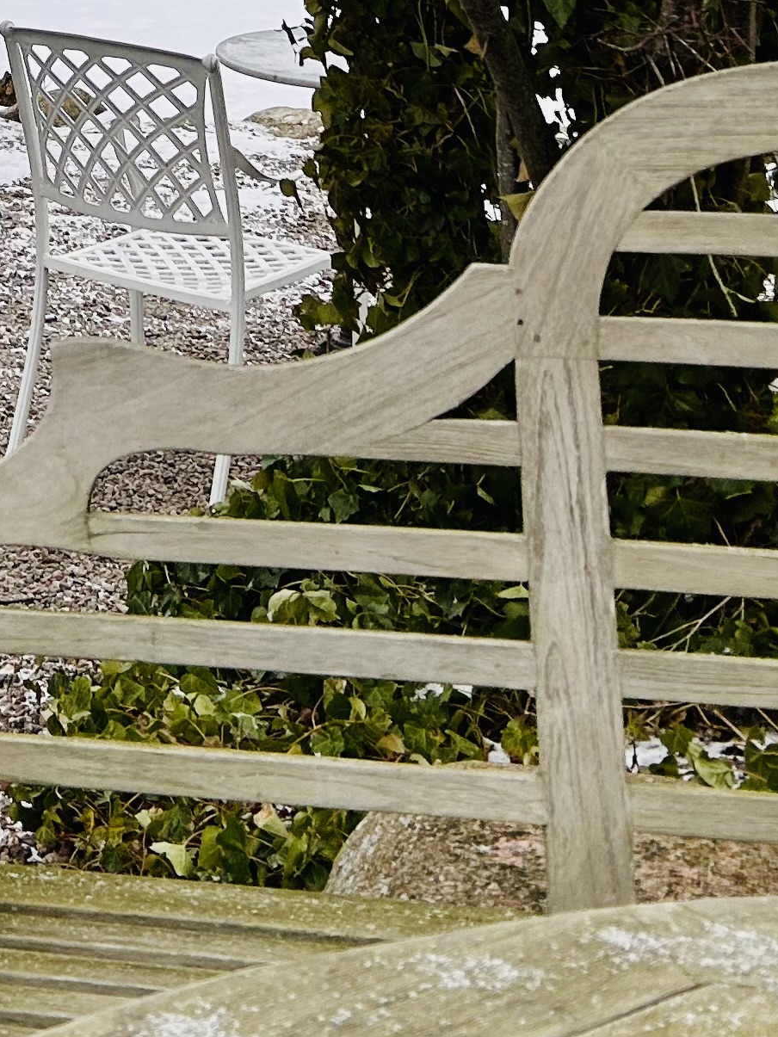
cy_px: -594
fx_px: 2607
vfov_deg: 19.2
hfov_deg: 15.9
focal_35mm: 87
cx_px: -298
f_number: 1.5
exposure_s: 1/743
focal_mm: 5.7
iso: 50
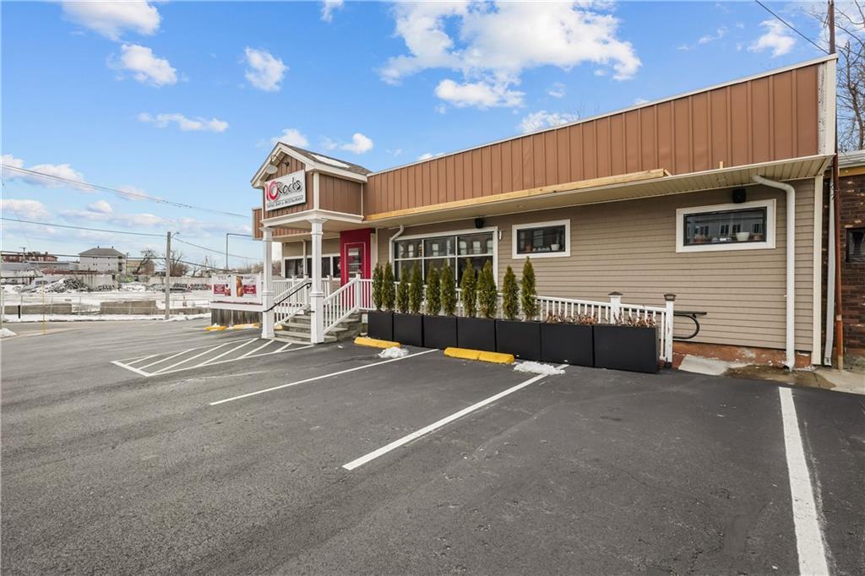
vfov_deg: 73.7
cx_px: 432
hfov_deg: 96.8
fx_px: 384
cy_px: 288
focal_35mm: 16
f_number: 9
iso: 320
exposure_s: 1/160
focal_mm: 11.2
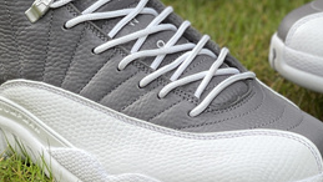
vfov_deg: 6.1
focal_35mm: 199
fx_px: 1705
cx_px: 311
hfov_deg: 10.7
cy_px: 37
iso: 25
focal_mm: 7.5
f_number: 2.2
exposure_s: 1/285
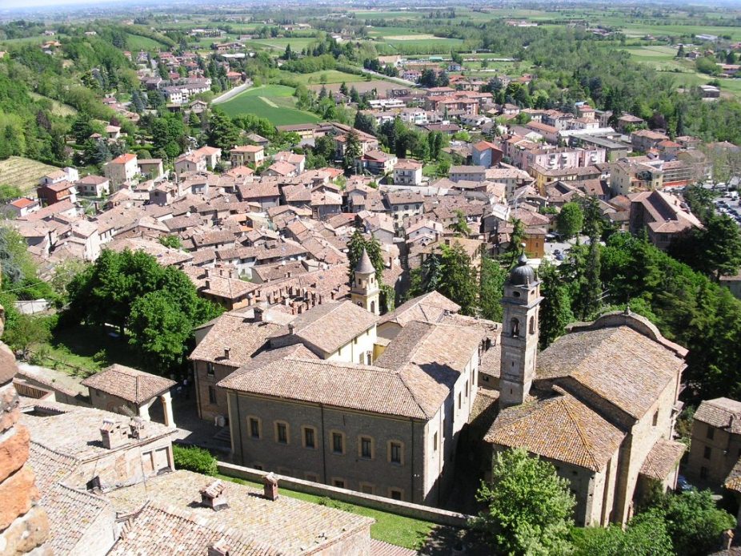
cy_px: 278
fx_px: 813
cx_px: 370
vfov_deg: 37.7
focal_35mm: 38
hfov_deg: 49.0
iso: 100
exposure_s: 1/350
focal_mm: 7.8
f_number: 5.6
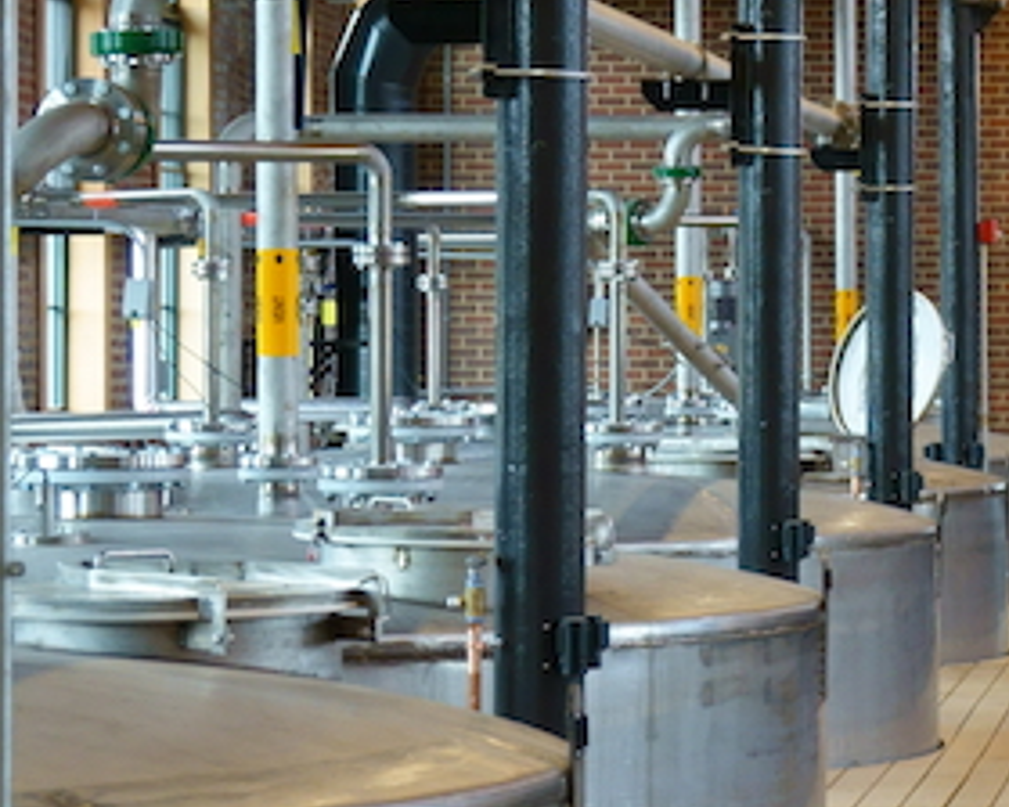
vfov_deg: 8.4
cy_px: 328
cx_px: 1005
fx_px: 5495
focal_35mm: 184
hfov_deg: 10.4
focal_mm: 22.19
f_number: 3.5
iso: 500
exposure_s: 1/80
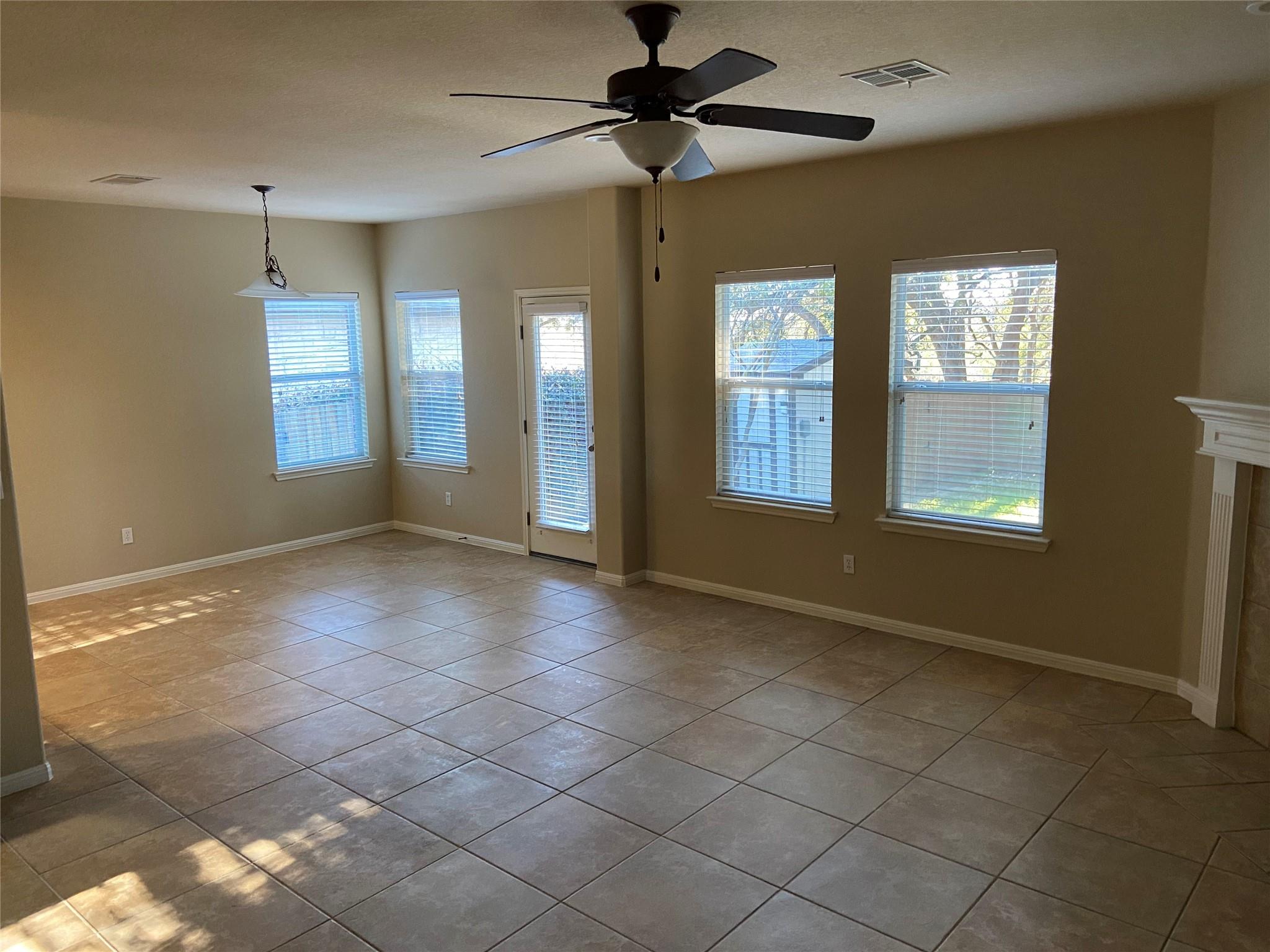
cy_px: 476
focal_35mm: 26
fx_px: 954
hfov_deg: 67.3
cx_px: 635
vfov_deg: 53.1
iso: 250
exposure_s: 1/60
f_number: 1.8
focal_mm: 4.25
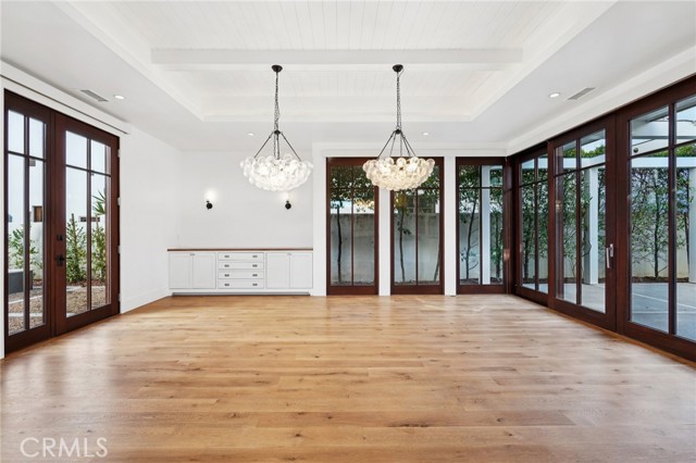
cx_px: 348
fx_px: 309
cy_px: 232
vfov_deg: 73.7
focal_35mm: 16
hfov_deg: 96.8
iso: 400
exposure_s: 1/30
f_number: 8
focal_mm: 16
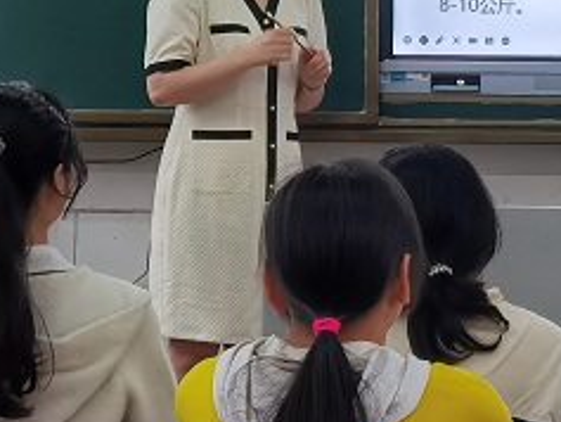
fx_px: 2789
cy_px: -5
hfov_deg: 11.3
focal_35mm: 172
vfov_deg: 8.6
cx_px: 634
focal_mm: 6.71
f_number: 1.9
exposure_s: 1/112
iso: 50
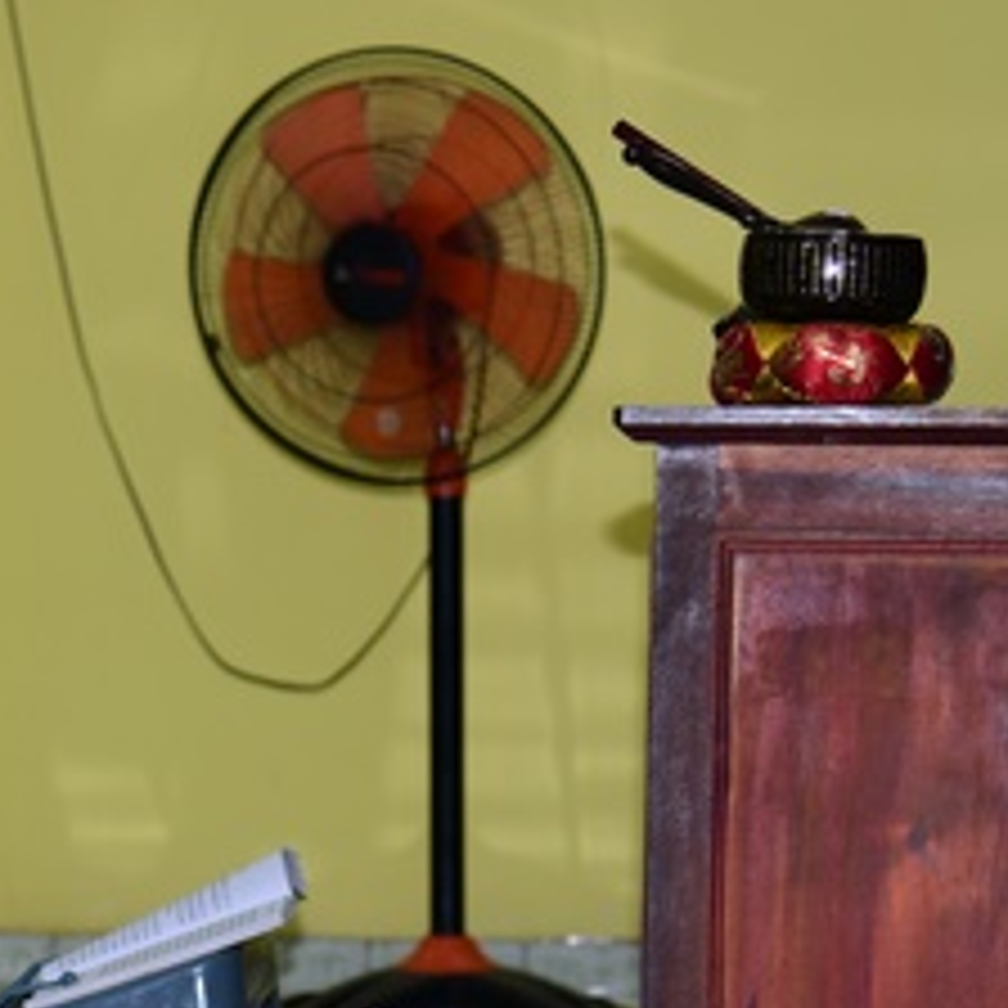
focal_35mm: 143
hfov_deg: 12.1
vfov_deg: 12.1
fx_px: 4711
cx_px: 22
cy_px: 922
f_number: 4
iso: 320
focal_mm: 58
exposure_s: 1/60
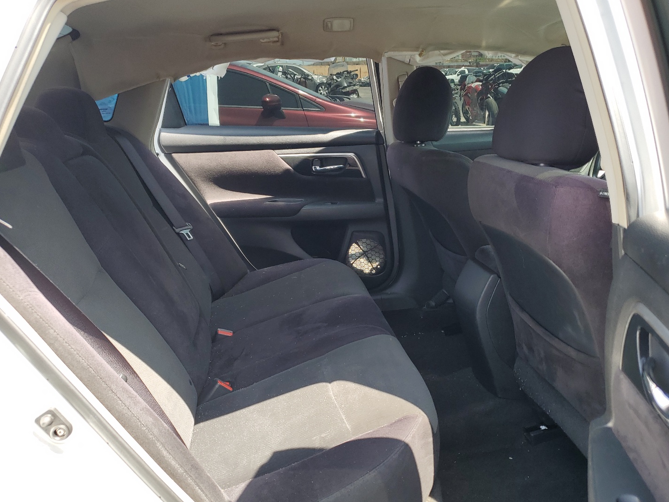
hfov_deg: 61.5
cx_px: 368
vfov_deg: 48.2
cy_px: 278
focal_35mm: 29
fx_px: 561
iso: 50
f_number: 1.5
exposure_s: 1/256
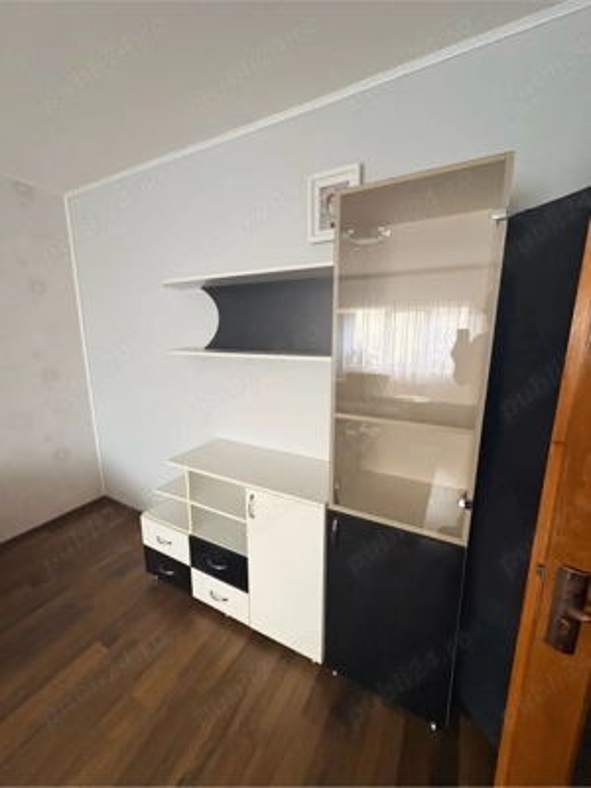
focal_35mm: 14
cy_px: 394
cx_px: 296
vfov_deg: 102.1
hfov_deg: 85.7
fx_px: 319
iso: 400
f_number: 2.2
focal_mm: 2.22
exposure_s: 1/60
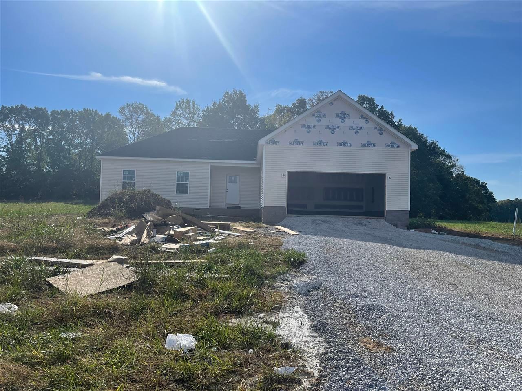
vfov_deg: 53.1
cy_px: 196
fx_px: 392
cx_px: 261
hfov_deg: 67.3
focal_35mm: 26
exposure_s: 1/7937
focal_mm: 5.1
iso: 32
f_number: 1.6
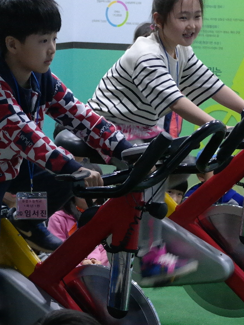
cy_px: 254
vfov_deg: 17.3
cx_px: 51
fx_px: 1062
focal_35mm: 113
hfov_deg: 13.1
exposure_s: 1/50
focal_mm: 26
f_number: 4
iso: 1600
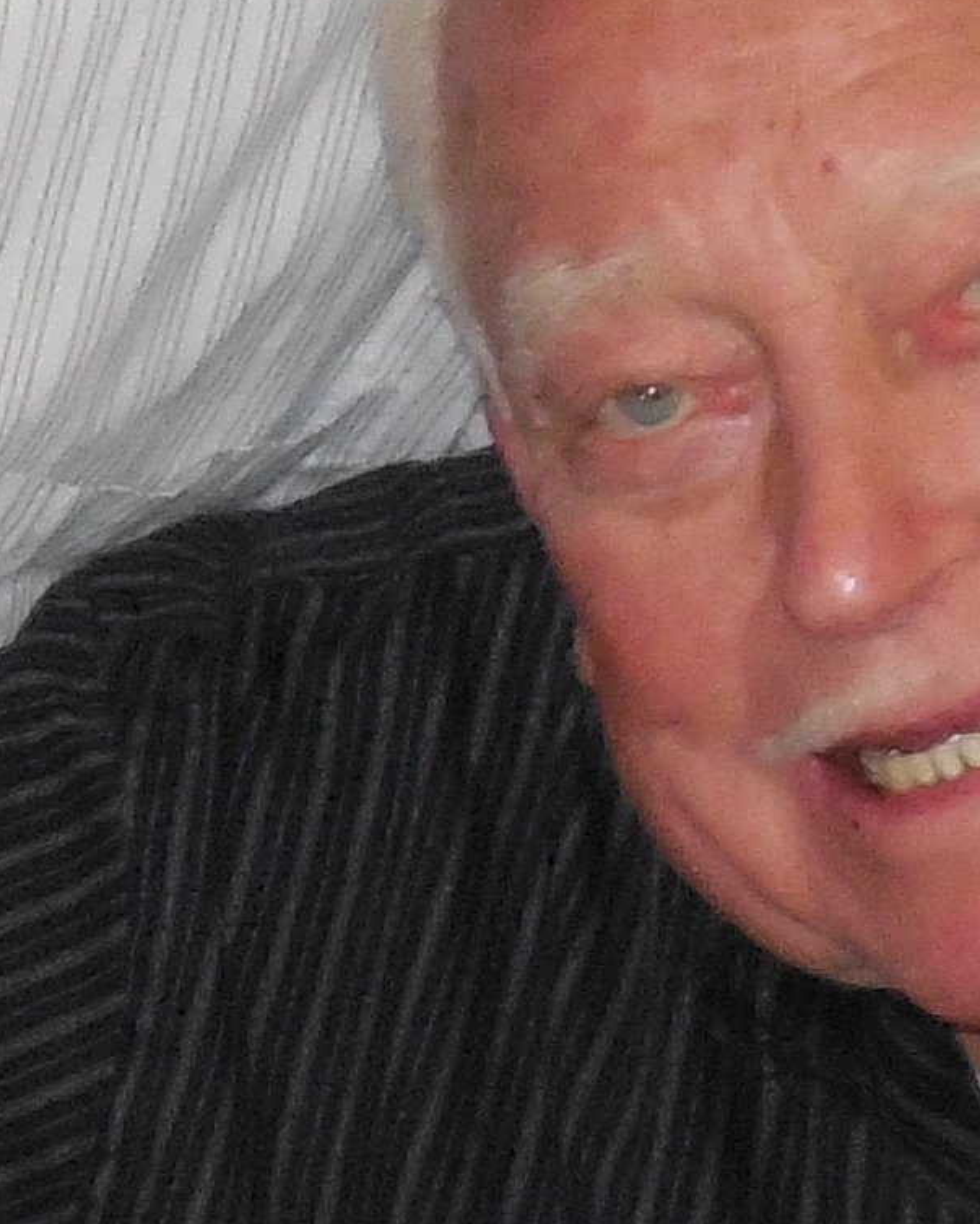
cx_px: -371
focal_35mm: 394
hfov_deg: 3.9
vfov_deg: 4.9
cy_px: 484
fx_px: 14276
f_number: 4.2
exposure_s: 1/60
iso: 450
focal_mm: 10.9
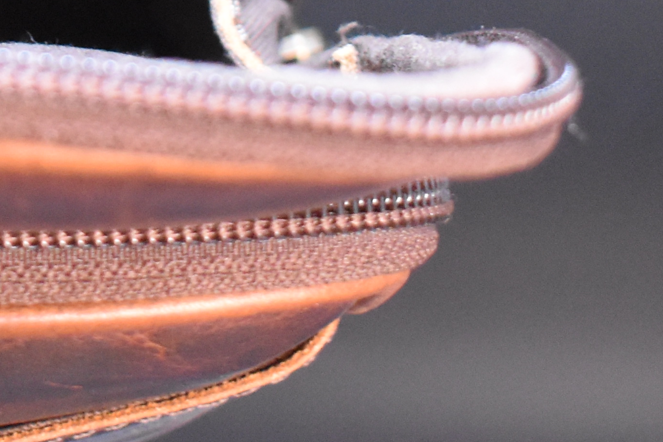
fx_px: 3849
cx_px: -245
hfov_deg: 9.6
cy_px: -457
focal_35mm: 209
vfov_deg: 6.4
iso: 3200
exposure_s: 1/60
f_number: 4.5
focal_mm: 32
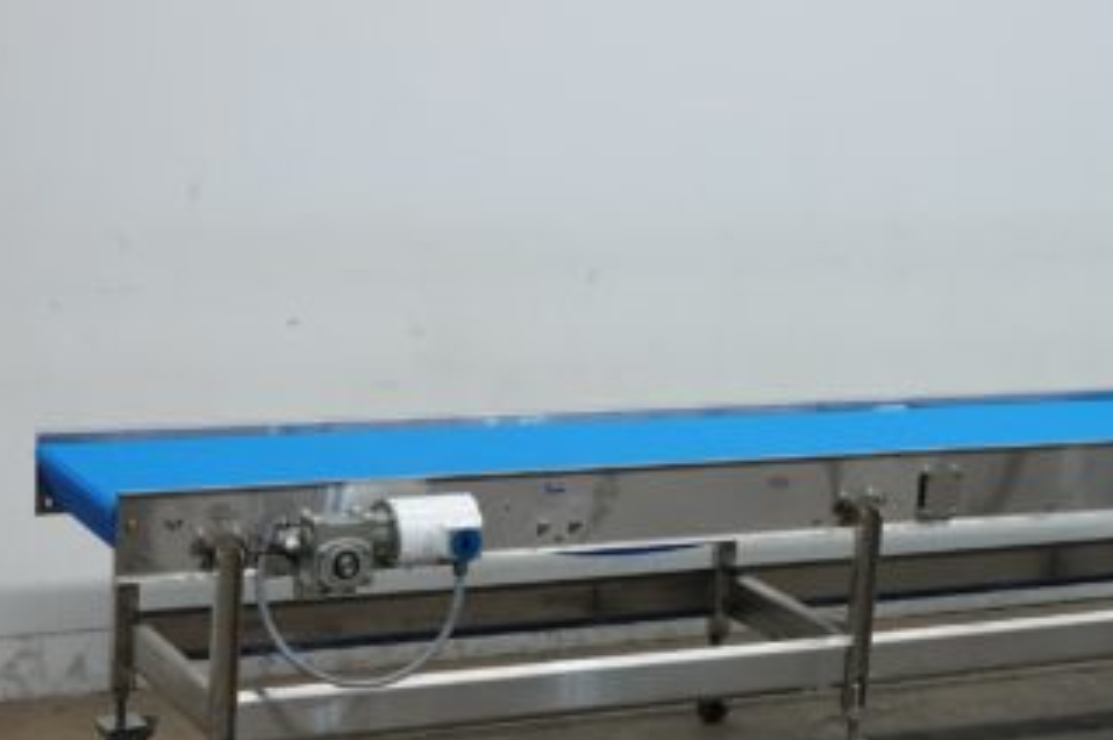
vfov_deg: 15.0
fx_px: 2810
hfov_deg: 22.2
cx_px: 795
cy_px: 459
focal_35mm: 91
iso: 400
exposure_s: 1/60
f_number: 4
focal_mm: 21.56
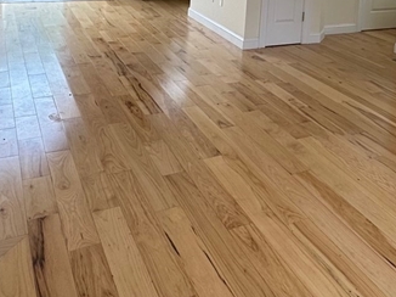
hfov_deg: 41.6
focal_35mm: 44
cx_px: 299
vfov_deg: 28.2
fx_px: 503
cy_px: -69
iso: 40
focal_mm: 2.22
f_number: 2.2
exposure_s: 1/139
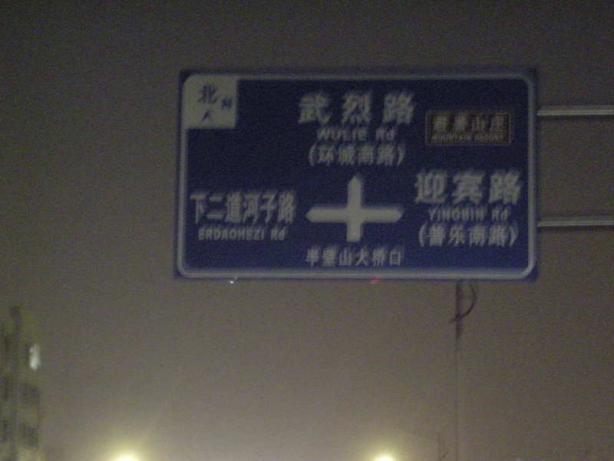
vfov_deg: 14.1
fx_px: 1862
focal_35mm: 105
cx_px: 307
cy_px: 230
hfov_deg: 18.7
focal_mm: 17.1
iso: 1000
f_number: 4.7
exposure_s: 1
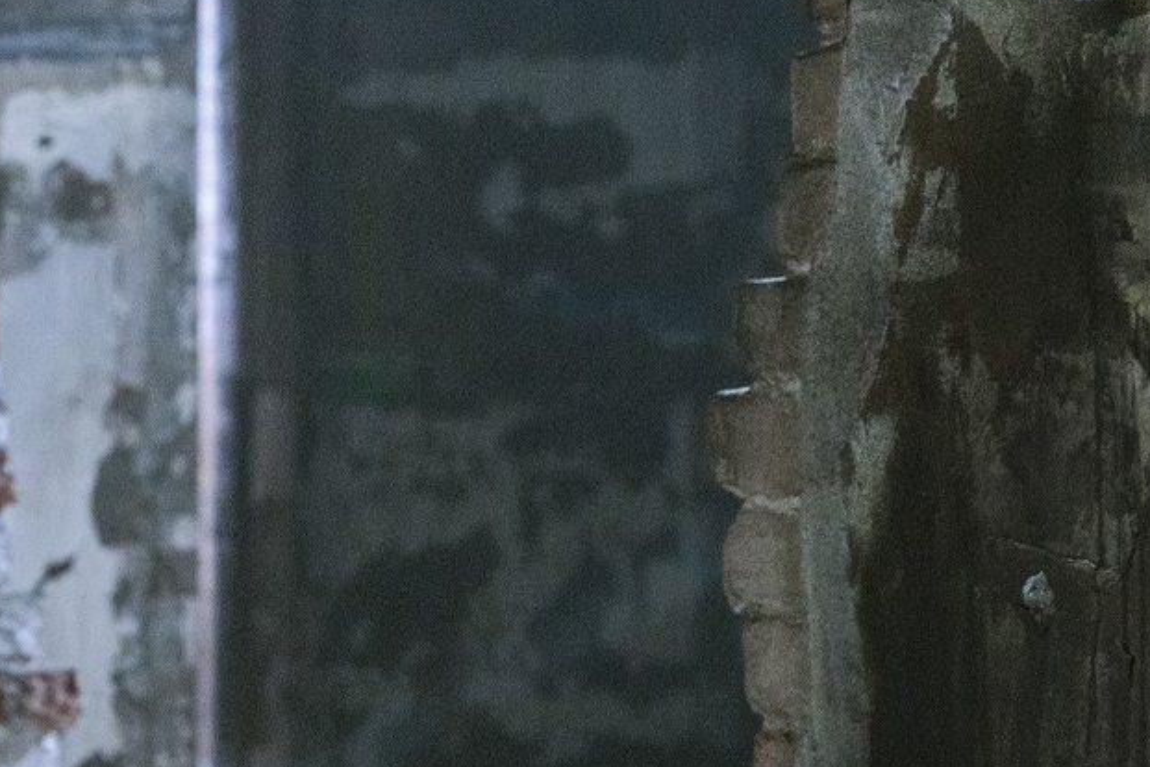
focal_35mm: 203
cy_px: 434
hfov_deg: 10.0
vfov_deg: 6.8
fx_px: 6484
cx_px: -246
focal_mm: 70
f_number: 4
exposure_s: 1/80
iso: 6400
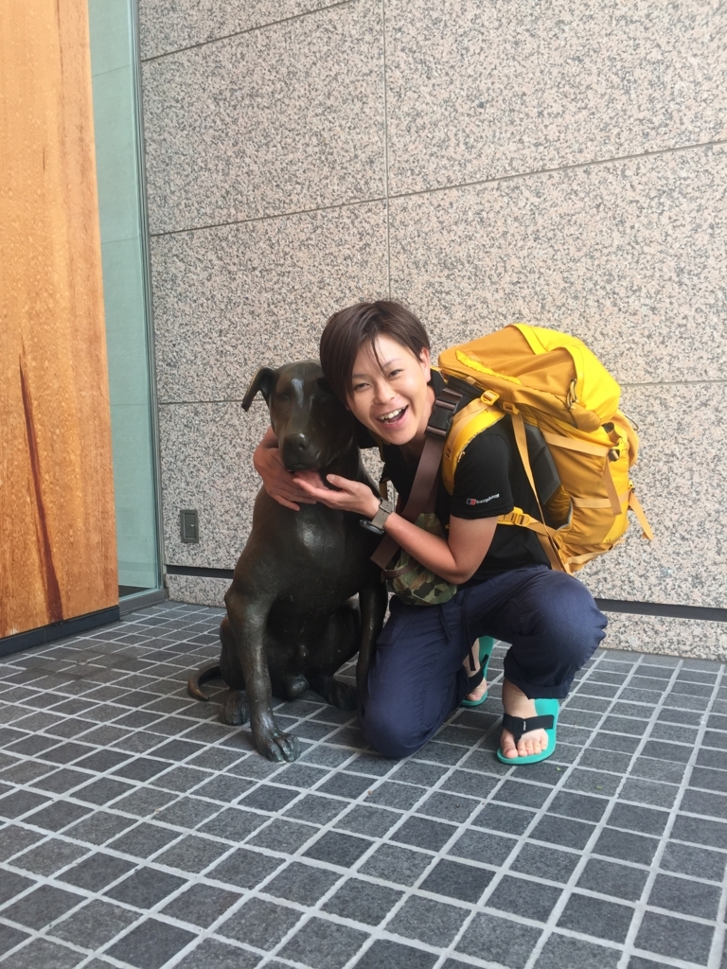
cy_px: 484
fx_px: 812
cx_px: 364
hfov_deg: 48.2
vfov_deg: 61.7
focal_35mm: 29
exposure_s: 1/60
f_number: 2.2
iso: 32
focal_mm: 4.15
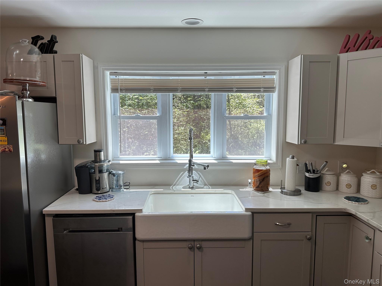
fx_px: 265
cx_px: 191
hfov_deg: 71.6
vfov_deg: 56.8
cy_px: 143
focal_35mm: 24
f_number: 1.78
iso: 64
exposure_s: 1/196
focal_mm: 6.86
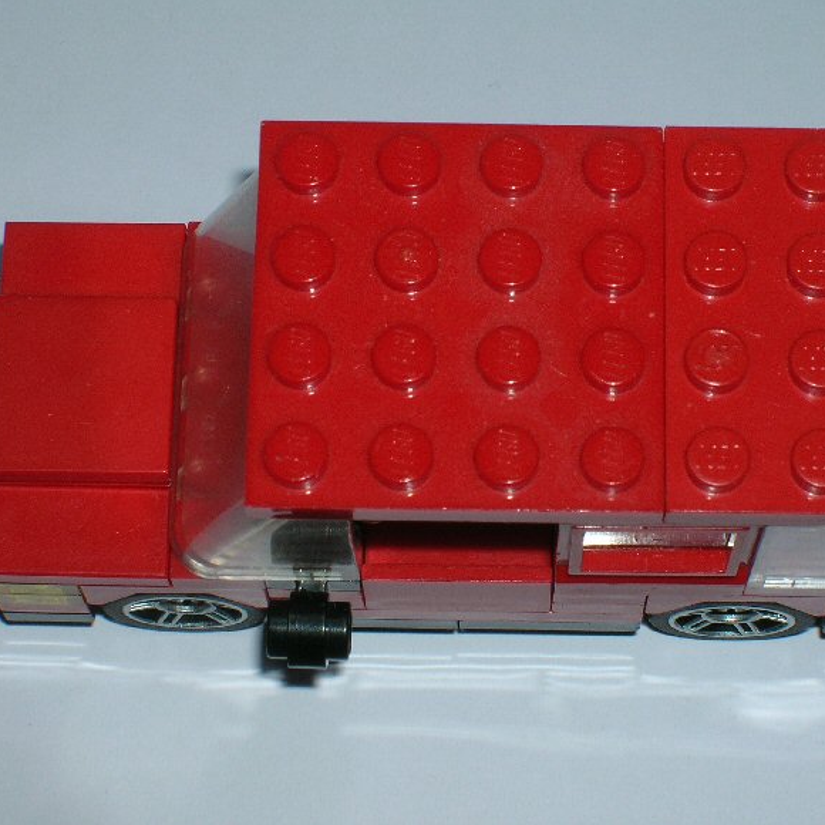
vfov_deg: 14.4
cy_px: 412
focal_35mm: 121
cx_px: 477
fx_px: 3263
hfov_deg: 14.4
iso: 50
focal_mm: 17.1
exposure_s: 1/60.1
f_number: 8.2
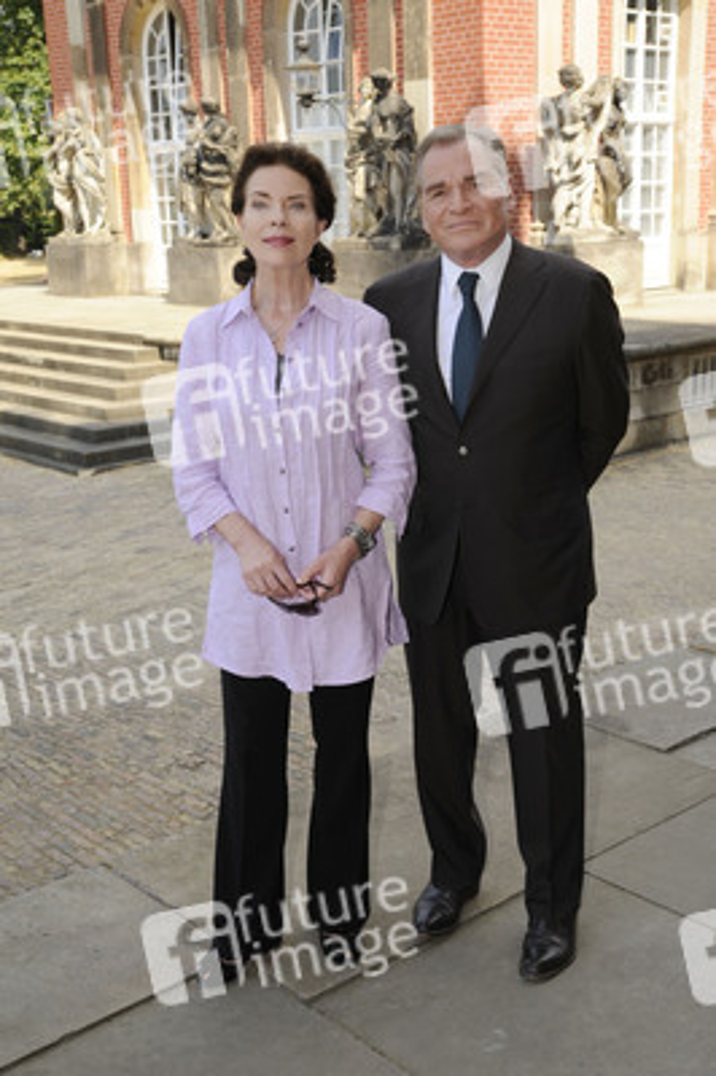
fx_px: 1375
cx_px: 358
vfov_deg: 42.8
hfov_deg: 29.2
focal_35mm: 46
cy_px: 538
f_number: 8
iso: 250
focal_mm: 46
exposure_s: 1/250
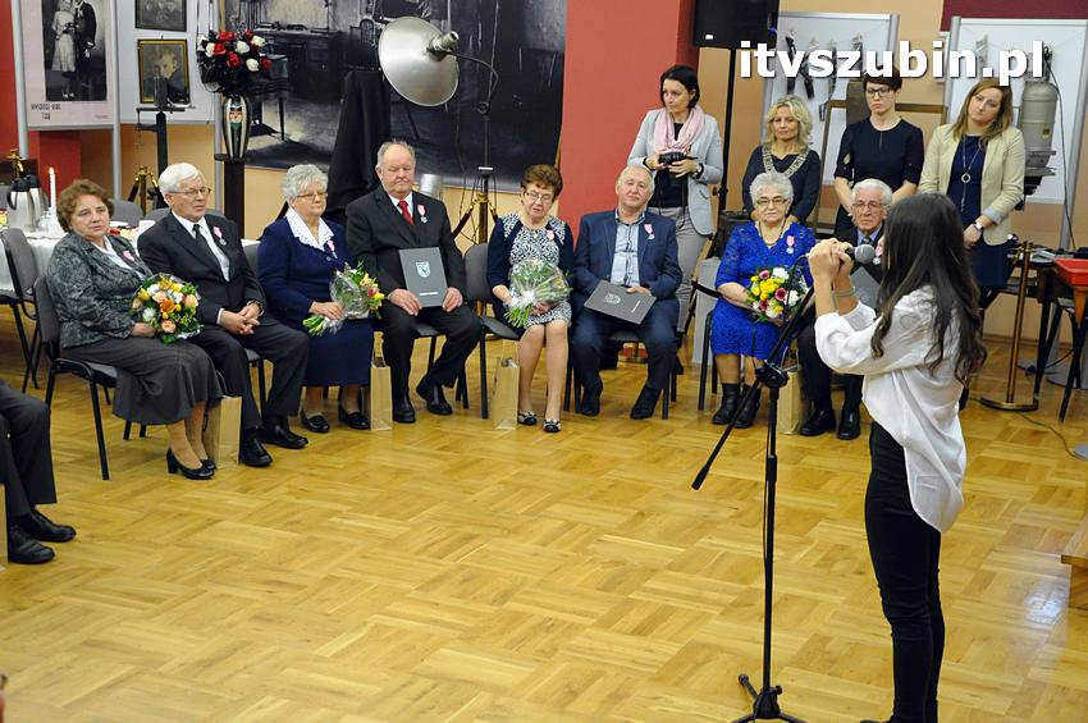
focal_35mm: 60
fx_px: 1812
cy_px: 362
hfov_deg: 33.4
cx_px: 544
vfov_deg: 22.6
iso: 2500
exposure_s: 1/80
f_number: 5.6
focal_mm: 40
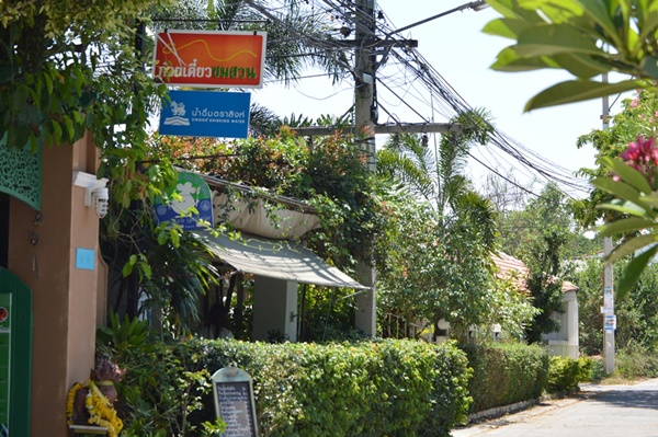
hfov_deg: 24.6
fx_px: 1507
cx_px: 329
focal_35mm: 82
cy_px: 218
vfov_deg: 16.5
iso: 400
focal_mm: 55
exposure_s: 1/800
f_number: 9
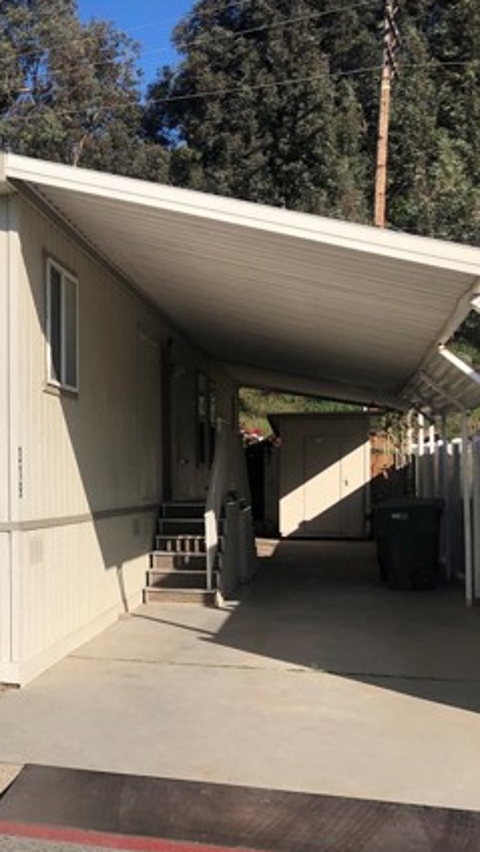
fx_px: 1039
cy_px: 476
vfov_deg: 44.5
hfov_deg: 23.9
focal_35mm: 46
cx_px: -80
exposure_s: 1/3436
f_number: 1.8
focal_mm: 3.99
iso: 25
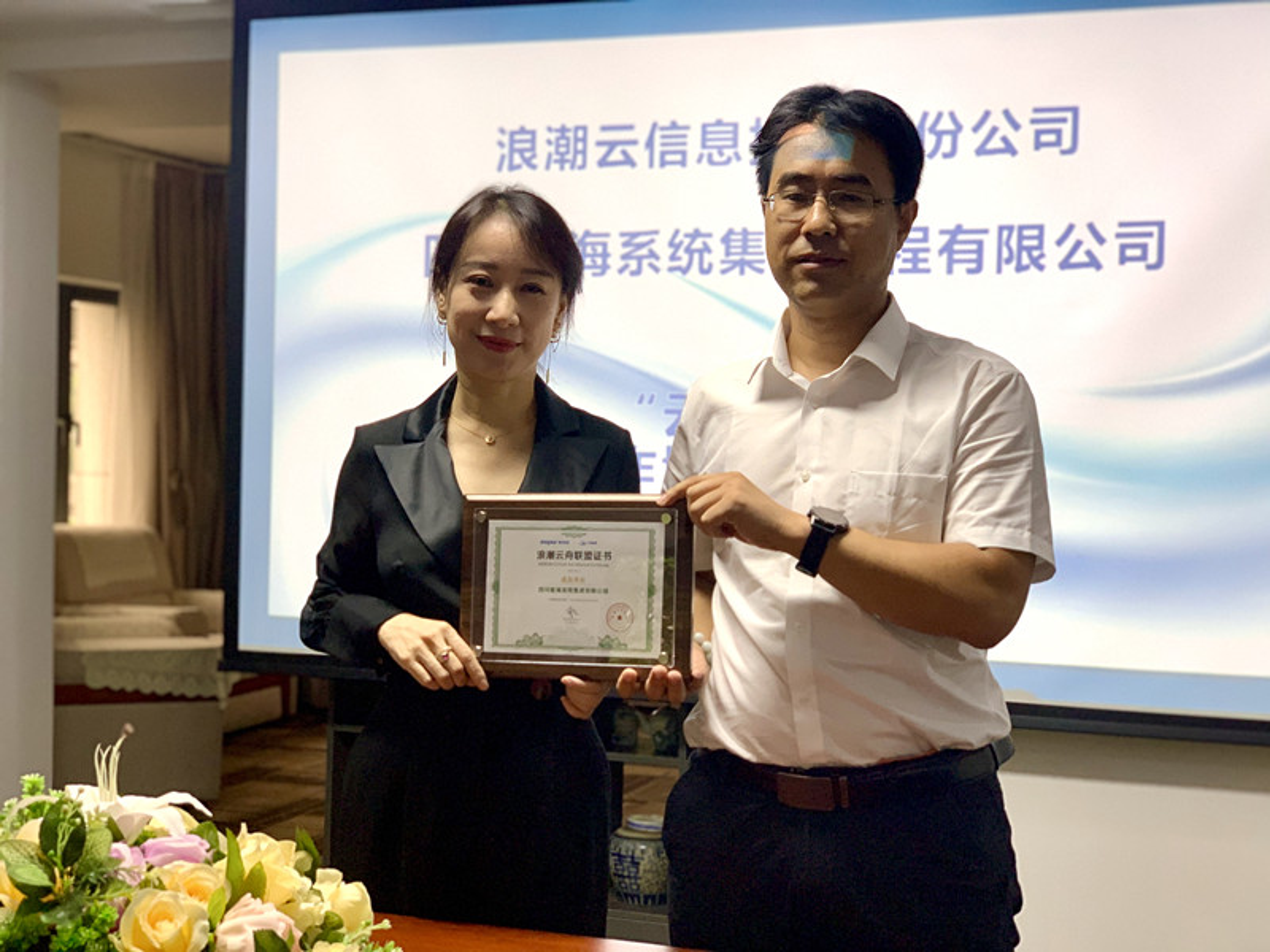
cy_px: 476
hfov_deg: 36.8
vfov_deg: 28.0
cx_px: 635
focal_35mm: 52
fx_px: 1908
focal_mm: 6
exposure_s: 1/60
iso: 160
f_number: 2.4
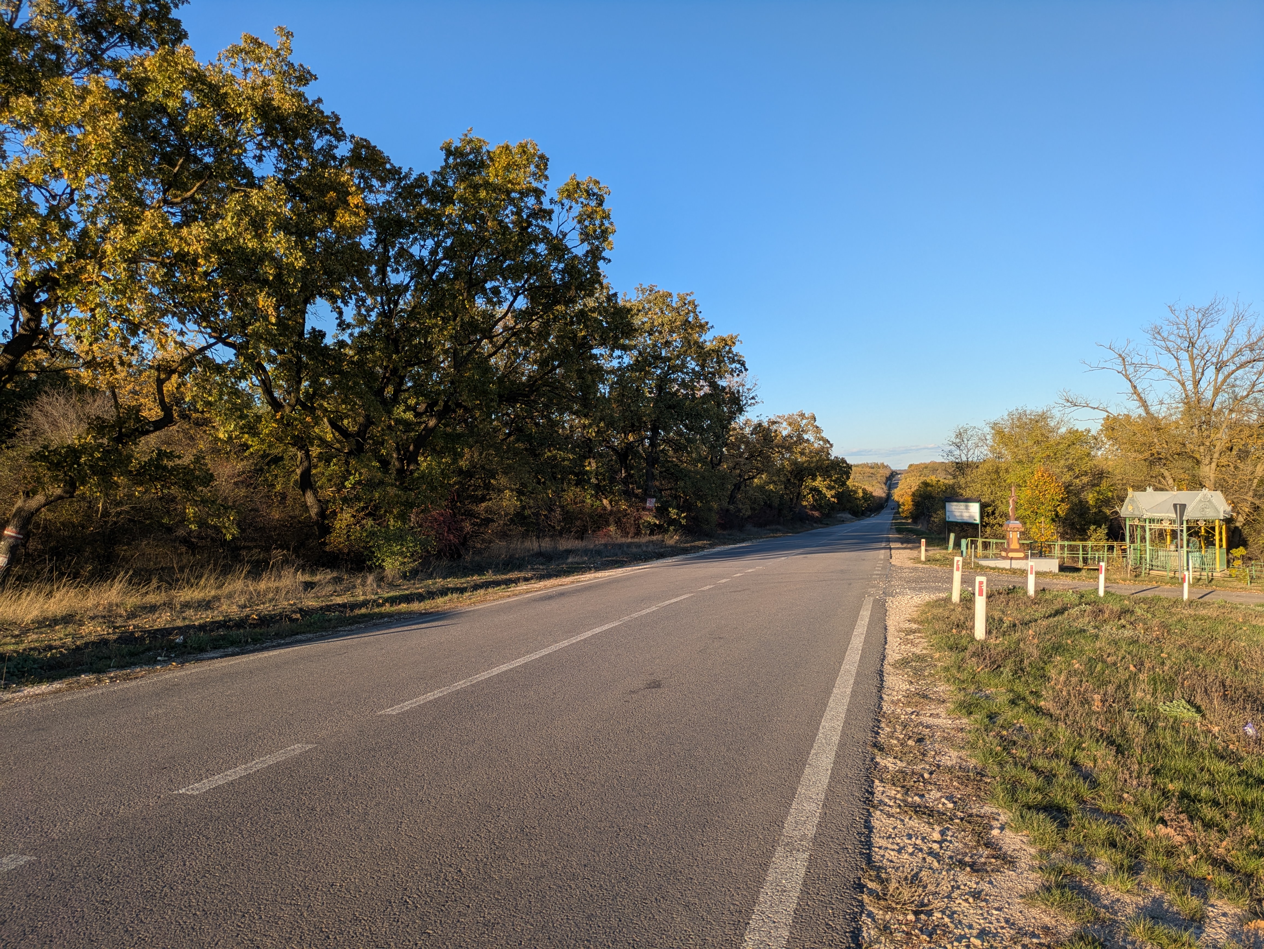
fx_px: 913
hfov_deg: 69.4
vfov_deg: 54.9
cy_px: 474
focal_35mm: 25
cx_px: 632
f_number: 1.89
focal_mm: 5.43
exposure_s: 1/1110
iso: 47
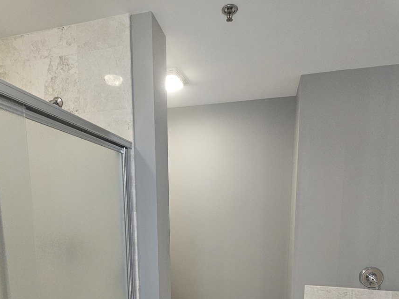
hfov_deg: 76.4
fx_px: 254
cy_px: 242
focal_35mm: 22
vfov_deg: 56.4
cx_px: 197
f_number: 2.2
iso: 320
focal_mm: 2.2
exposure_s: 1/30
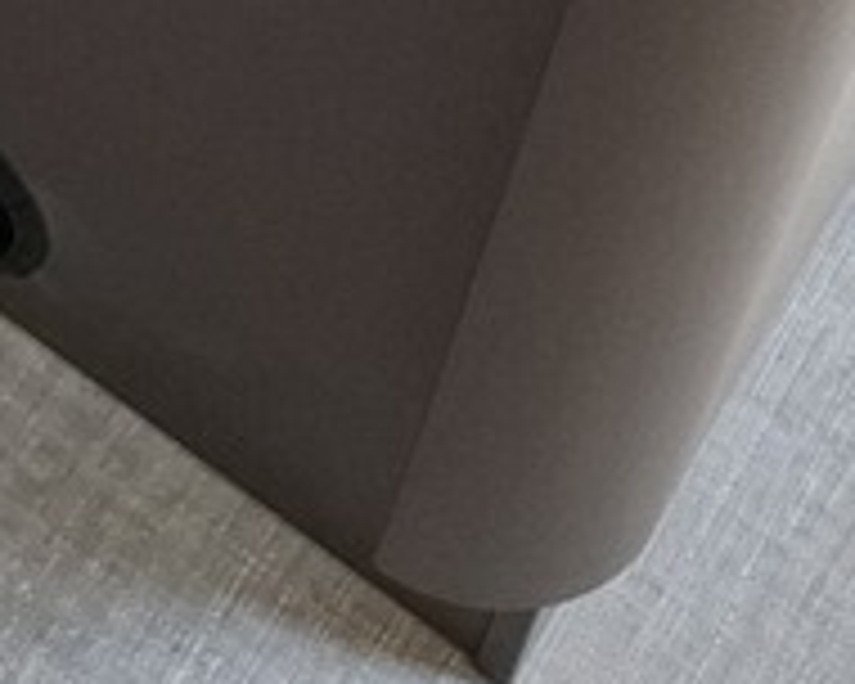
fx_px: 4302
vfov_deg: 7.5
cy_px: -1674
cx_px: -801
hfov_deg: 10.5
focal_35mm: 170
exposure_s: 1/100
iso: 50
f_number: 1.8
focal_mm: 5.54
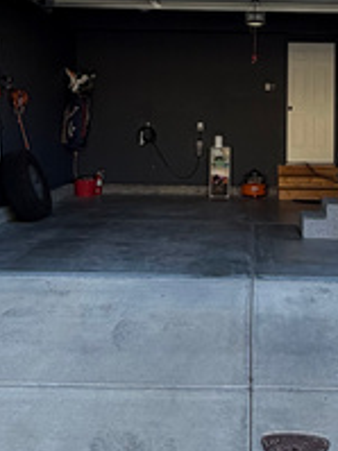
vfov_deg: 34.5
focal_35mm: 54
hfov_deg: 26.7
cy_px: 93
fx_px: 704
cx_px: 252
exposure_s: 1/276
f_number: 2.2
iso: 50
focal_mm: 2.22
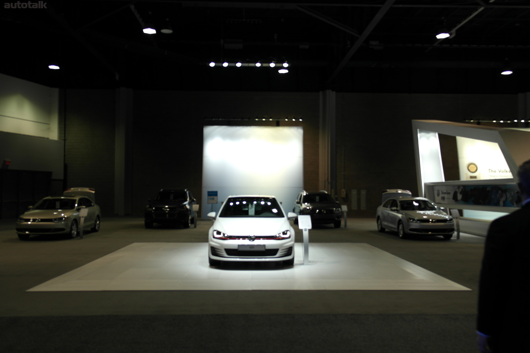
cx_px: 265
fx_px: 442
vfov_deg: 43.6
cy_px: 176
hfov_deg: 61.9
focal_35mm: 30
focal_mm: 20
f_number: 3.5
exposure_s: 1/80
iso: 200
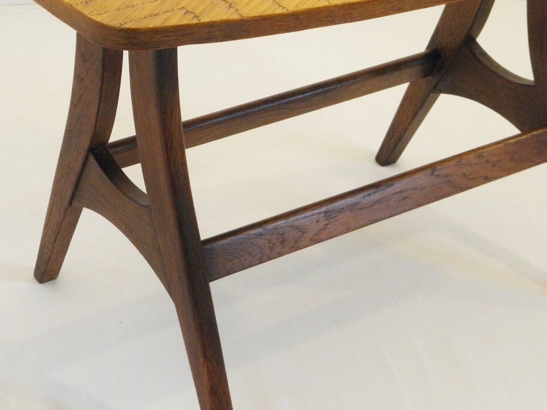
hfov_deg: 22.2
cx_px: 348
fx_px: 1390
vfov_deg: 16.7
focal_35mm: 88
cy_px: 136
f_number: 4
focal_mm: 9.1
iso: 200
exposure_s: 1/25
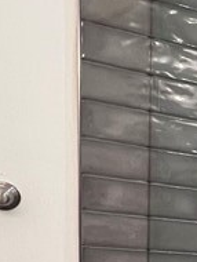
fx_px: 530
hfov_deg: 14.6
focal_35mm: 70
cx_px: 459
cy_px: 336
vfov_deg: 24.4
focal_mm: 1.57
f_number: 1.8
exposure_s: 1/120
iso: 160
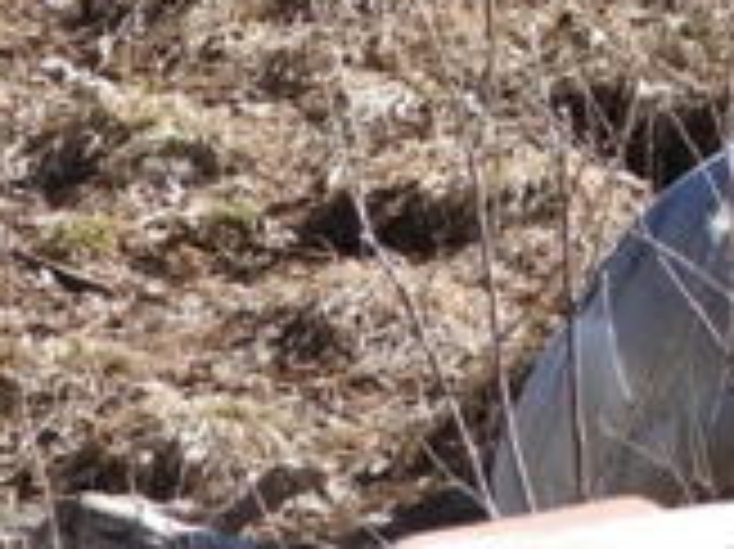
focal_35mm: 344
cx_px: 1482
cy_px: -333
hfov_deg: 5.6
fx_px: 7289
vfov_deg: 4.3
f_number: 3.5
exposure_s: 1/640
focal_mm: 12.6
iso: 100
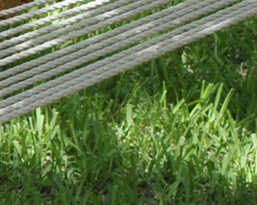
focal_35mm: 340
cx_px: -730
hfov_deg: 5.1
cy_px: 170
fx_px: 2582
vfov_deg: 4.6
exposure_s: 1/60
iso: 100
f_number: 10
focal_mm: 31
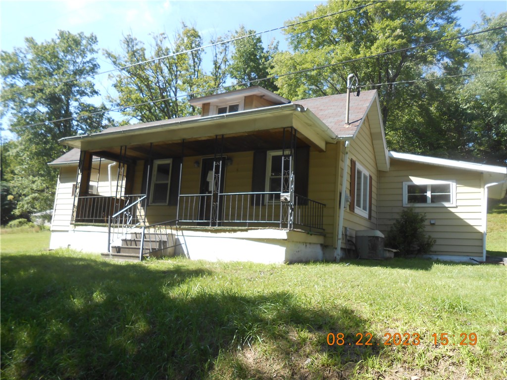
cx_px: 254
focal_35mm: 26
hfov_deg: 67.3
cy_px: 190
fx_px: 381
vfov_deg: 53.1
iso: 80
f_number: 3.5
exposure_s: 1/250
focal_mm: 4.6
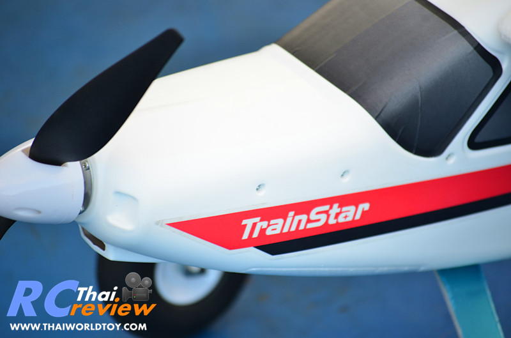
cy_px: 169
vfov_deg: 6.1
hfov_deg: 9.2
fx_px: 3186
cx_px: 256
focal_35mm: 225
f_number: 5
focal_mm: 150
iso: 200
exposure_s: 1/80
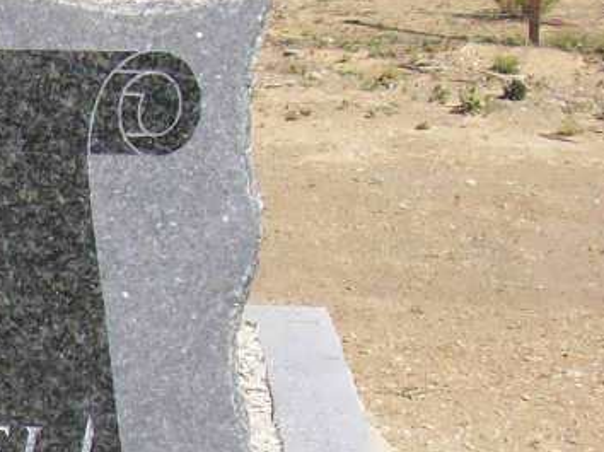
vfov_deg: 7.7
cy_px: 513
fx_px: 3313
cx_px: -408
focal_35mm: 190
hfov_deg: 10.0
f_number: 6
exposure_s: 1/374
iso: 80
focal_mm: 9.4
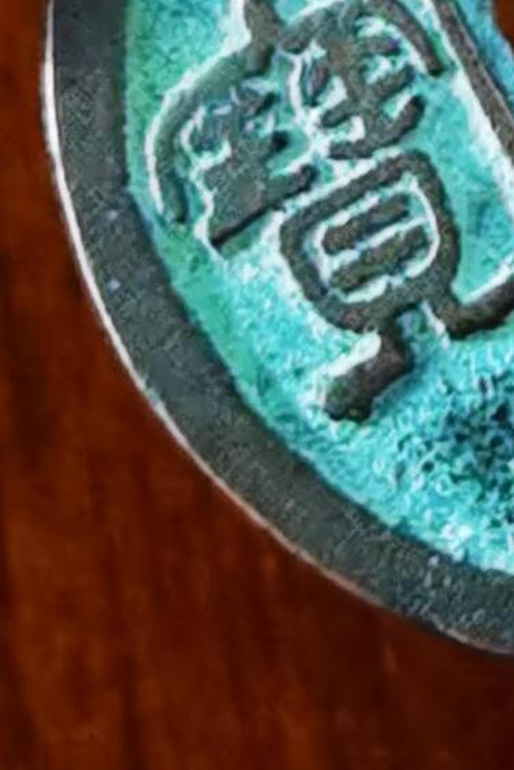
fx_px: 5761
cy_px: -212
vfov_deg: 7.6
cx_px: 813
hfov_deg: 5.1
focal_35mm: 269
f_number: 1.9
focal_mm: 6.71
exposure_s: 1/100
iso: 640
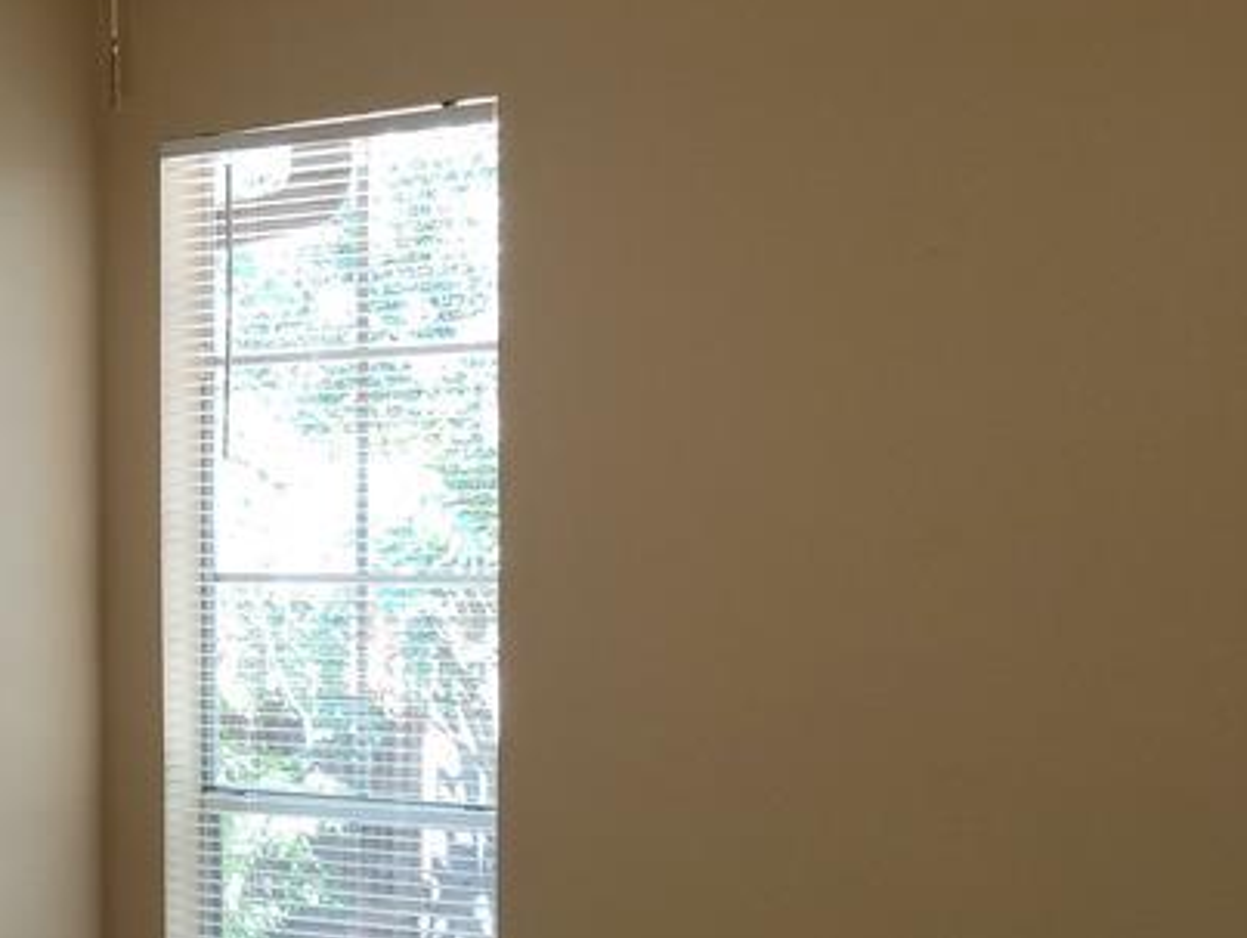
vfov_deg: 22.1
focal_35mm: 66
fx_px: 2380
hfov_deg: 28.4
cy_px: 712
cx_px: 170
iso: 80
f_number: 1.8
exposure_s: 1/60
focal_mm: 5.4
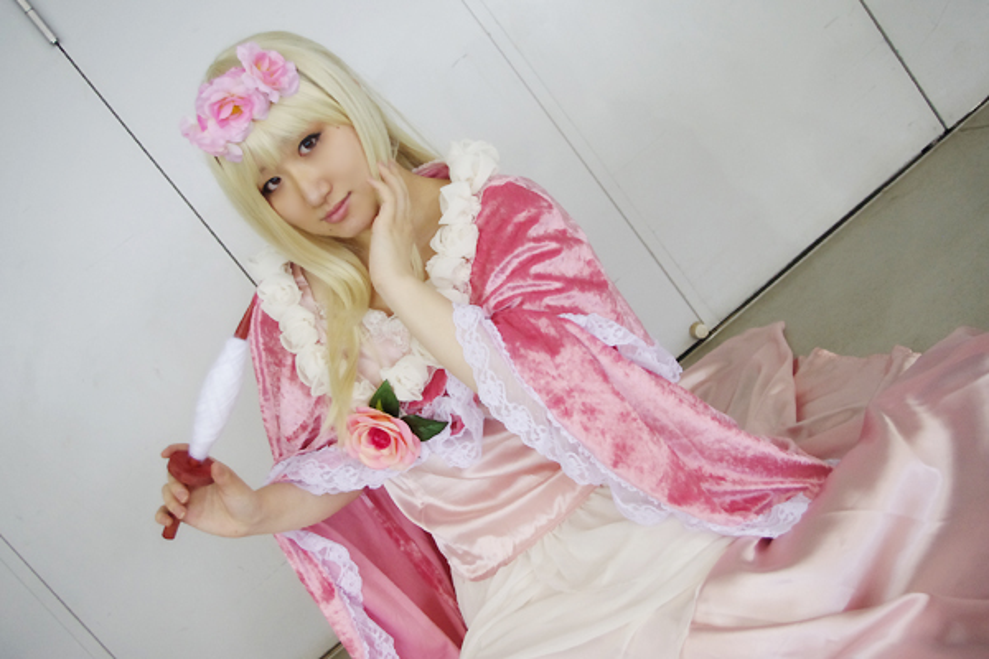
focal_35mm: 39
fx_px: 1071
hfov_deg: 49.6
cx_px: 494
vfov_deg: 34.2
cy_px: 330
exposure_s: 1/60
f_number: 4
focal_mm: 26.25
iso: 800
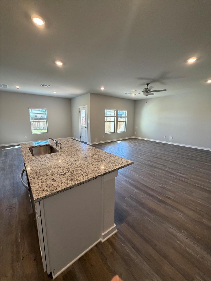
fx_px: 114
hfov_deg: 85.7
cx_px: 106
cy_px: 140
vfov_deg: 102.1
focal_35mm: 14
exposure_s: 1/120
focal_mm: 2.22
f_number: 2.2
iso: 250
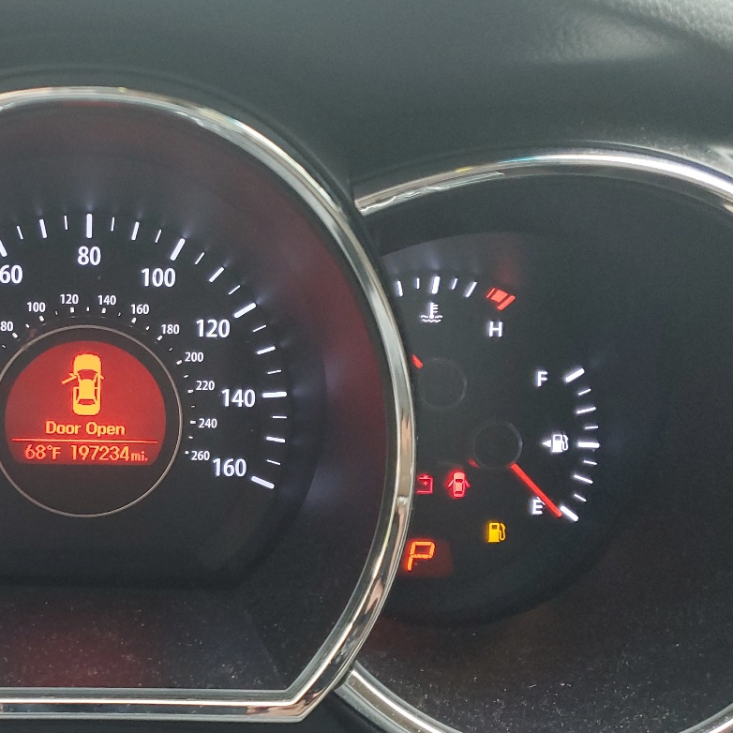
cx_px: 83
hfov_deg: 34.2
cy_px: 359
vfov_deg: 36.1
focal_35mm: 47
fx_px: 1126
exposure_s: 1/60.2
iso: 124
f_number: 1.5
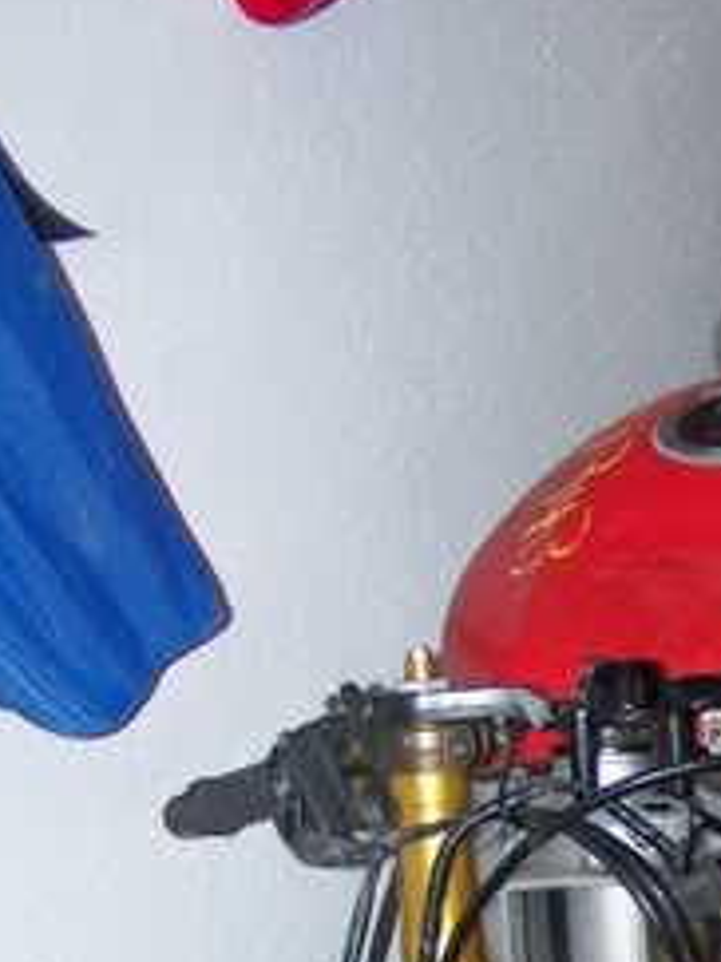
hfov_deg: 14.4
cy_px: 922
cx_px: 848
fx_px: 2780
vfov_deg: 19.2
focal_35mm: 100
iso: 80
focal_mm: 6.3
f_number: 2.8
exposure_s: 1/60
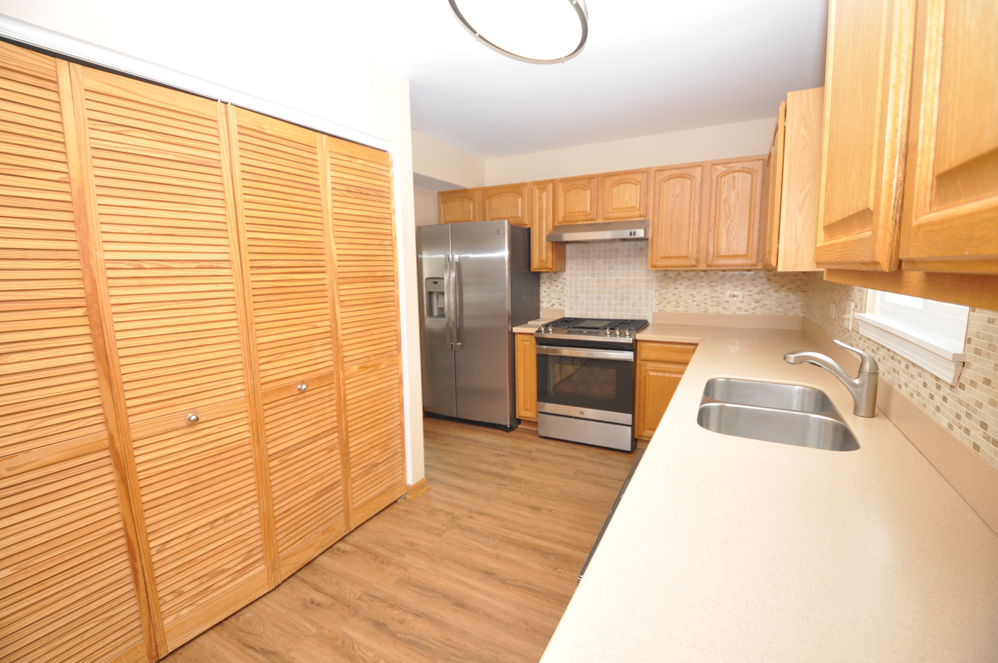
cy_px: 332
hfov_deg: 100.5
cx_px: 499
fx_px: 415
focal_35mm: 15
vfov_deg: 77.2
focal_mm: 10
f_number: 4.5
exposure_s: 1/80
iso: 400
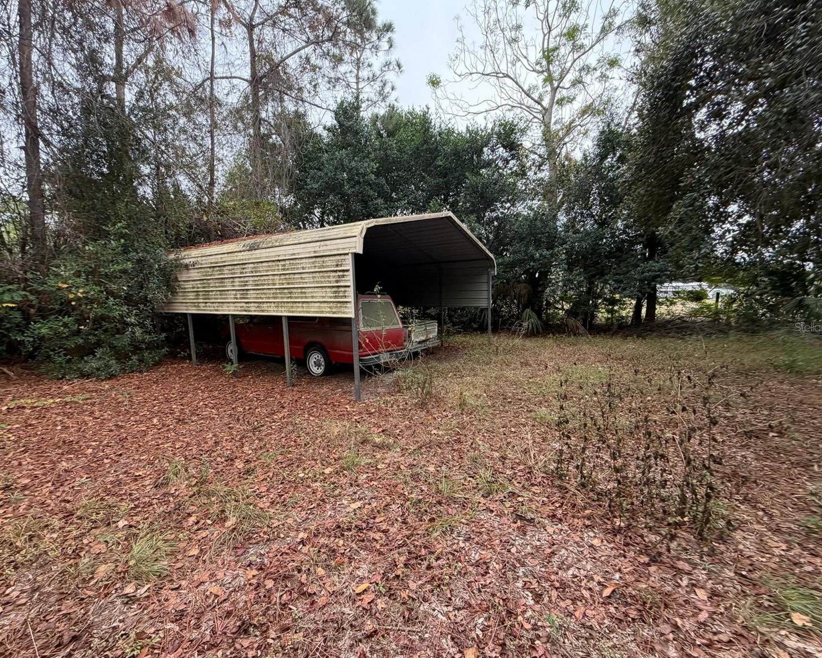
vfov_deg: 84.0
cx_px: 397
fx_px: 365
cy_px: 327
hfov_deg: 96.8
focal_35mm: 15
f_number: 2.2
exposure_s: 1/121
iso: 40
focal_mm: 2.22
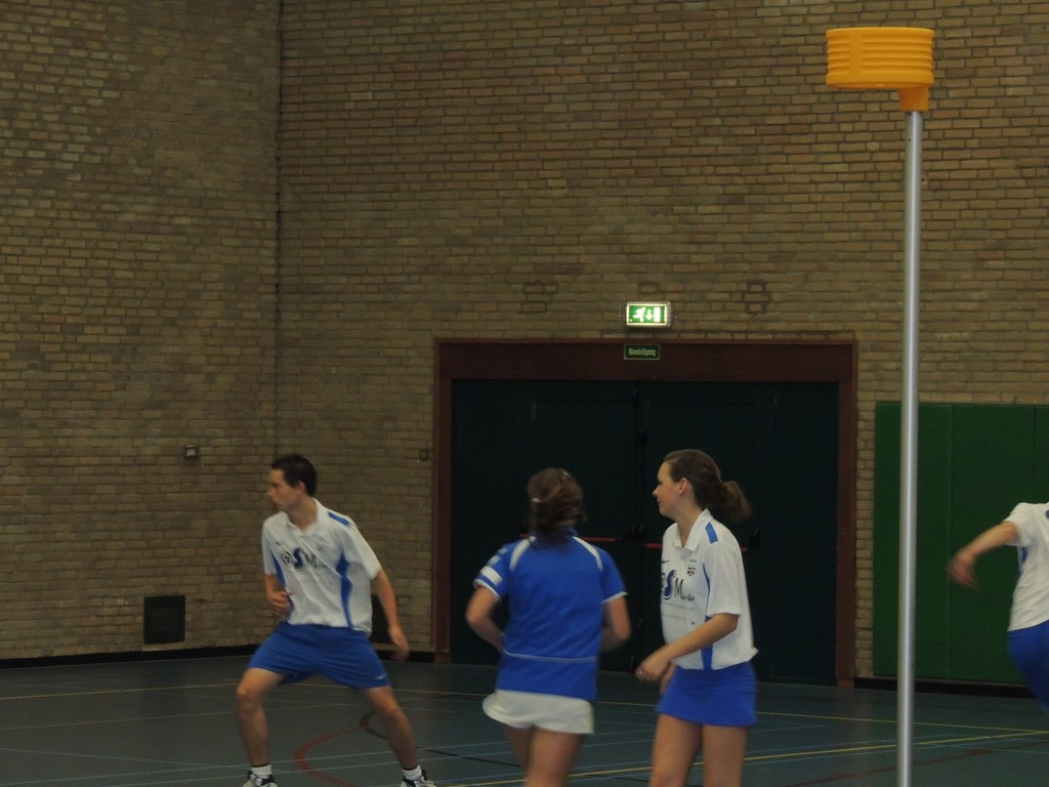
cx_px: 524
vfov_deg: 9.6
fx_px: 4697
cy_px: 394
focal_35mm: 155
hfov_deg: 12.7
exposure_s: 1/60
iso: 800
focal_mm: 27.6
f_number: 4.4
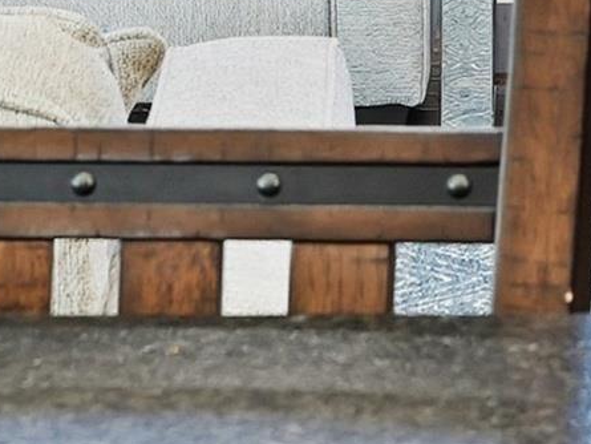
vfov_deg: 6.2
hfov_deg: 8.7
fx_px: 3877
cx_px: 594
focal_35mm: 227
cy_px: -685
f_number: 9
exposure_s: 1/40
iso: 250
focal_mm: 35
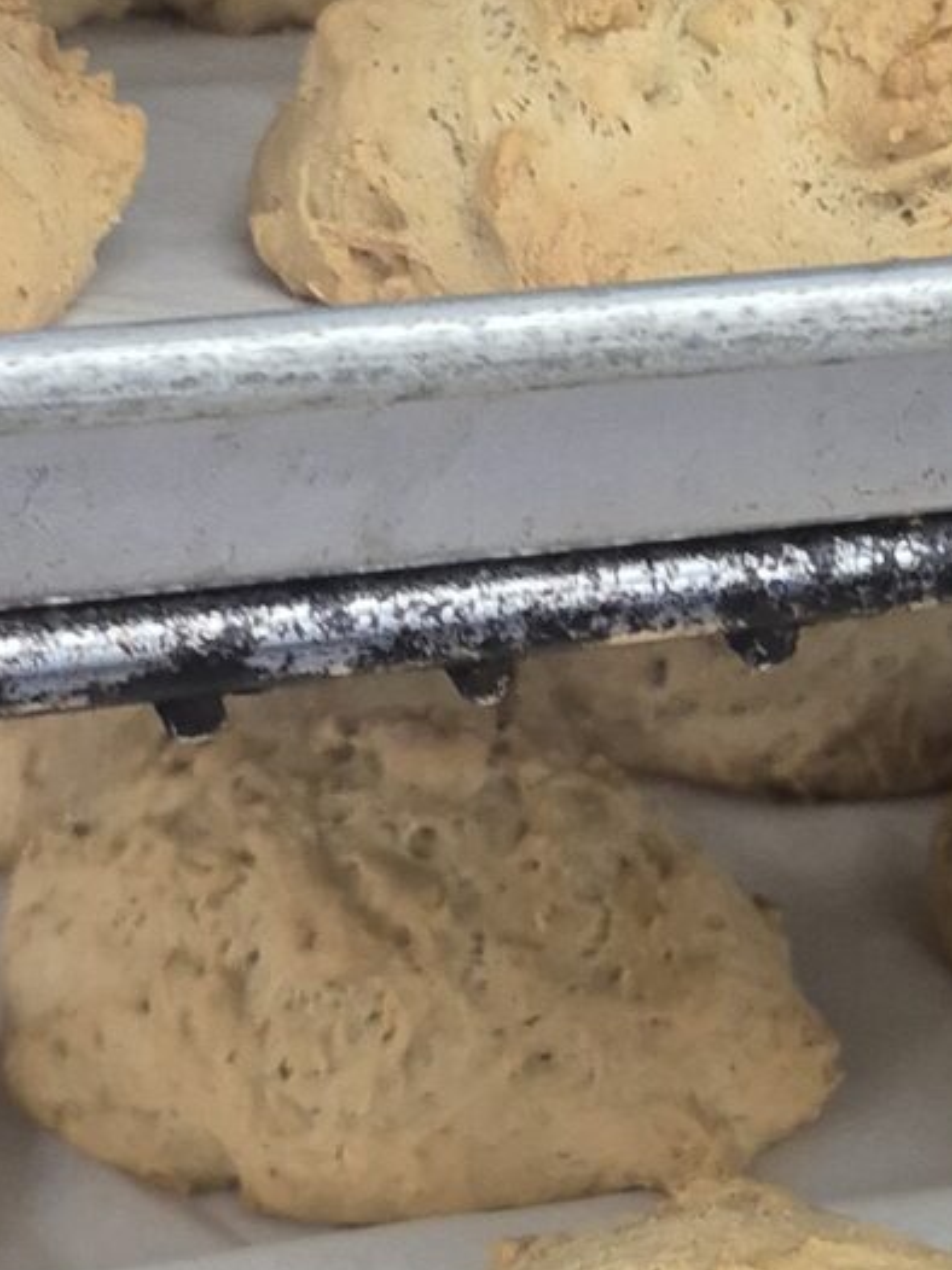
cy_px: 797
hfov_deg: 13.1
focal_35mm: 112
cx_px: 909
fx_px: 4110
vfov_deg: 17.6
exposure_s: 1/120
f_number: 1.8
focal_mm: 5.4
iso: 125
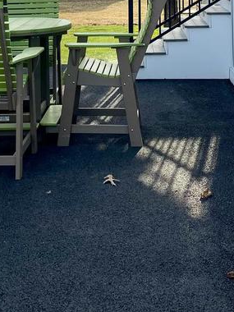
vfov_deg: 25.0
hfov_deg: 20.7
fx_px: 640
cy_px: -50
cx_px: 112
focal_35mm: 71
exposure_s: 1/3165
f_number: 1.6
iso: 32
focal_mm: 5.1
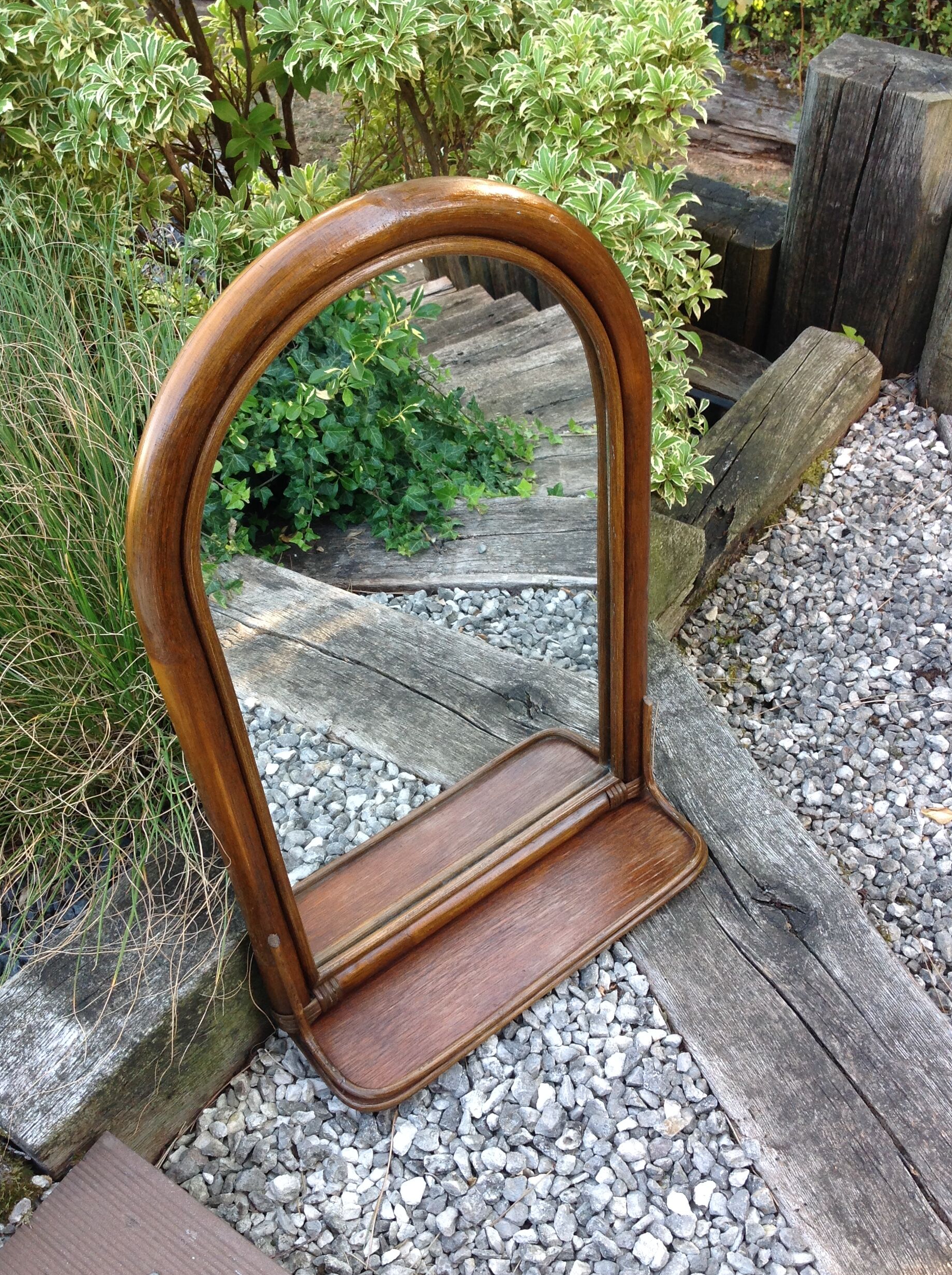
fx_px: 1361
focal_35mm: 37
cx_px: 502
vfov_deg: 50.2
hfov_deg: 38.6
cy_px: 662
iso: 64
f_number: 2.4
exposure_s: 1/60
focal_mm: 4.28
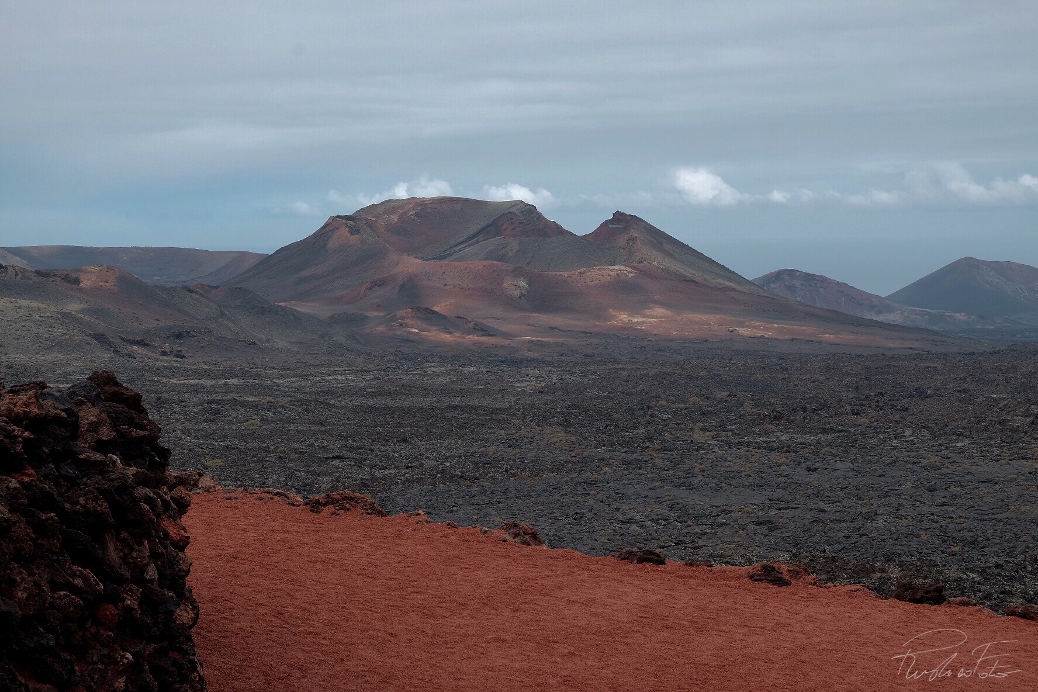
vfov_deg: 16.5
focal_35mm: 83
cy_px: 346
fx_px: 2393
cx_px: 519
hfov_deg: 24.5
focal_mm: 55
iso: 400
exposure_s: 1/220
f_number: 13
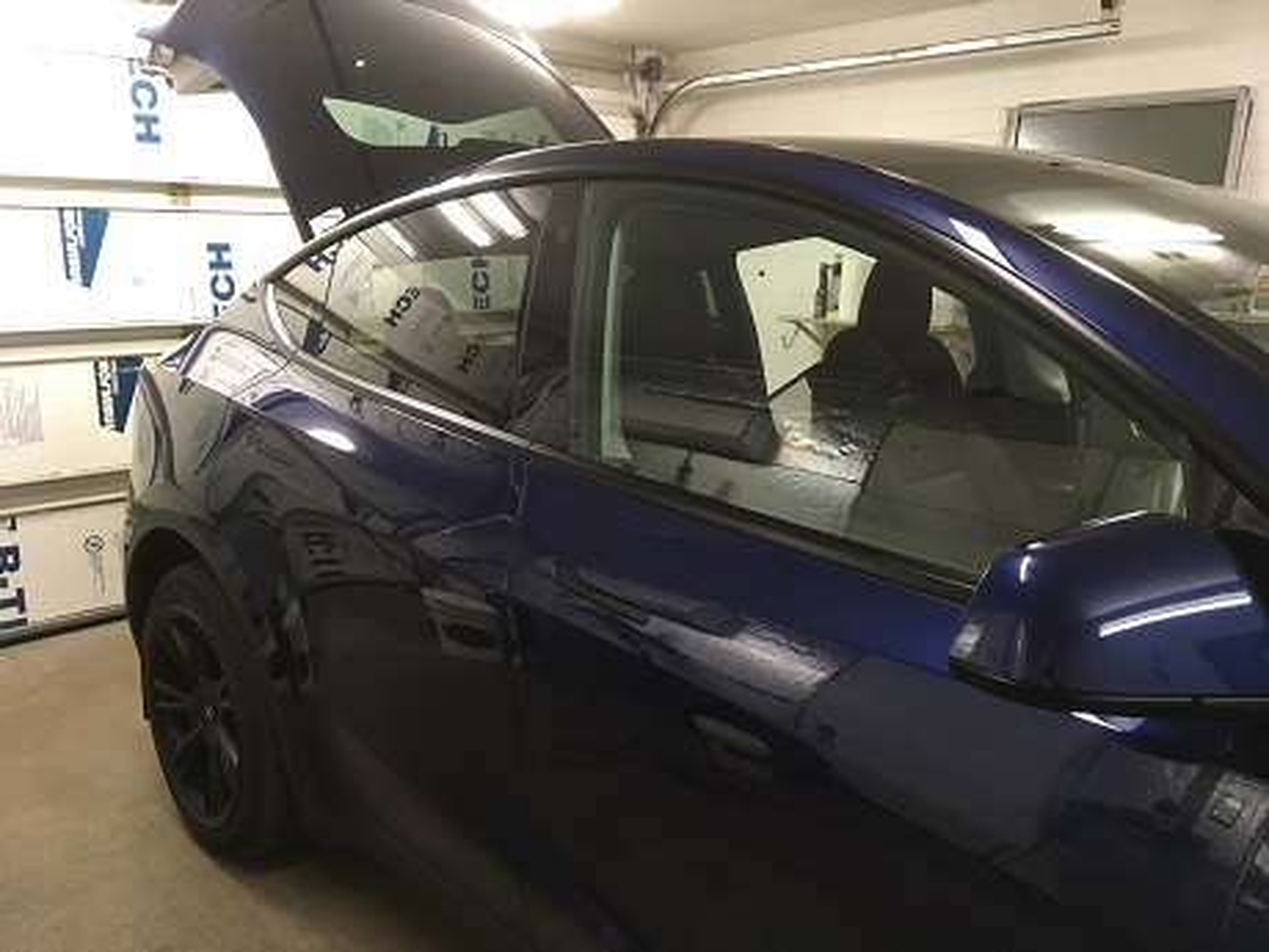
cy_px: 476
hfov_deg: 61.7
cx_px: 634
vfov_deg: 48.2
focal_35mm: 29
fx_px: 1063
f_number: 2.2
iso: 125
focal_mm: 4.15
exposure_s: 1/30
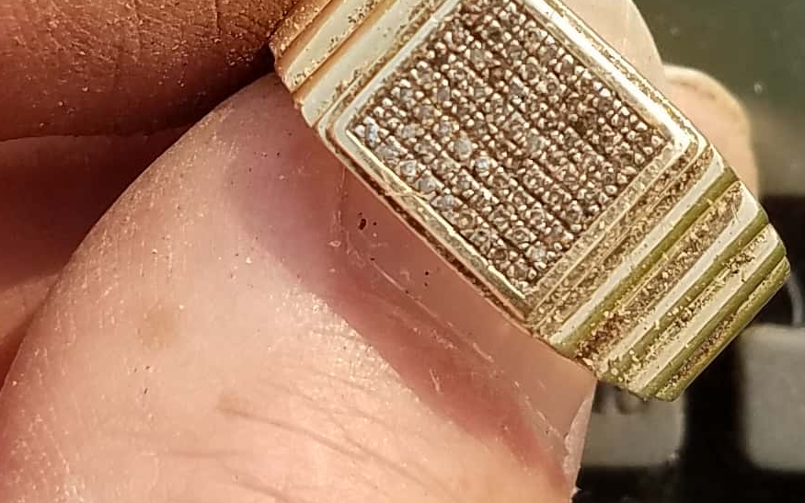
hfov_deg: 16.4
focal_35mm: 127
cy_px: 78
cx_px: 437
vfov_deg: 10.3
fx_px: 2786
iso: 40
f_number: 1.7
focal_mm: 4.2
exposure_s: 1/1892
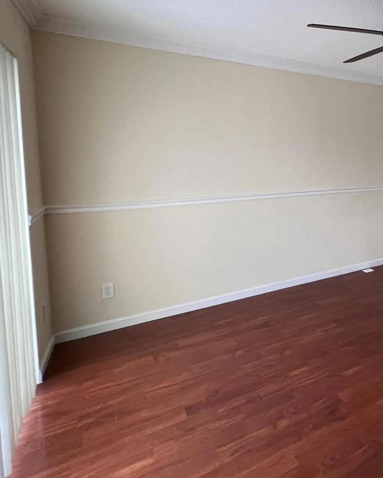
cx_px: 366
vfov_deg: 73.9
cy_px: 184
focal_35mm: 22
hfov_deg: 52.7
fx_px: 312
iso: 320
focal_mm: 1.57
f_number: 1.8
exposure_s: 1/60
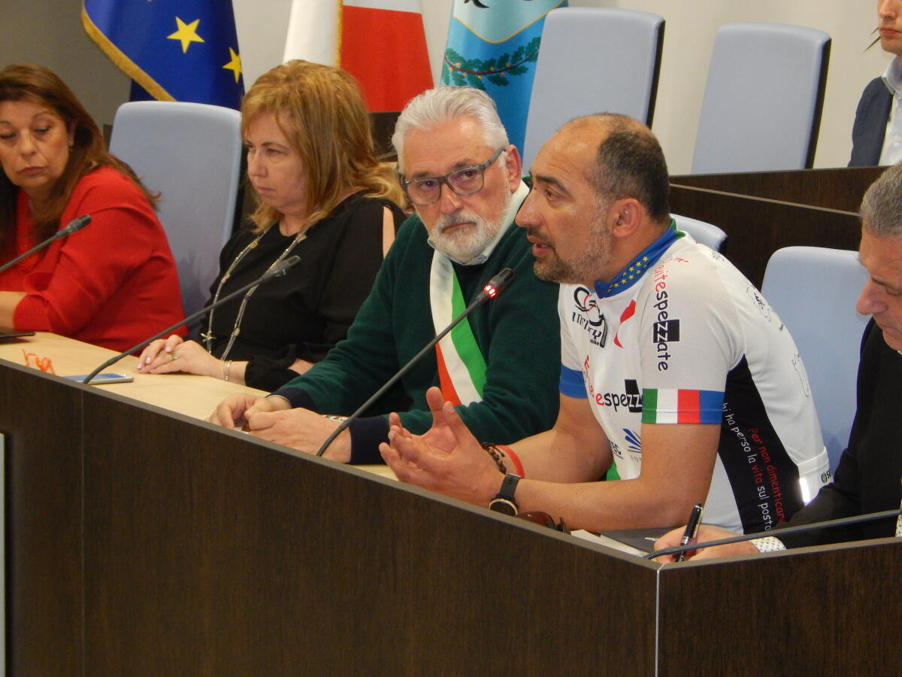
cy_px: 338
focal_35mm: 142
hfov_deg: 13.9
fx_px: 3700
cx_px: 451
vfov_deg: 10.4
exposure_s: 1/30
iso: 560
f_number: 4.9
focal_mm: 25.3
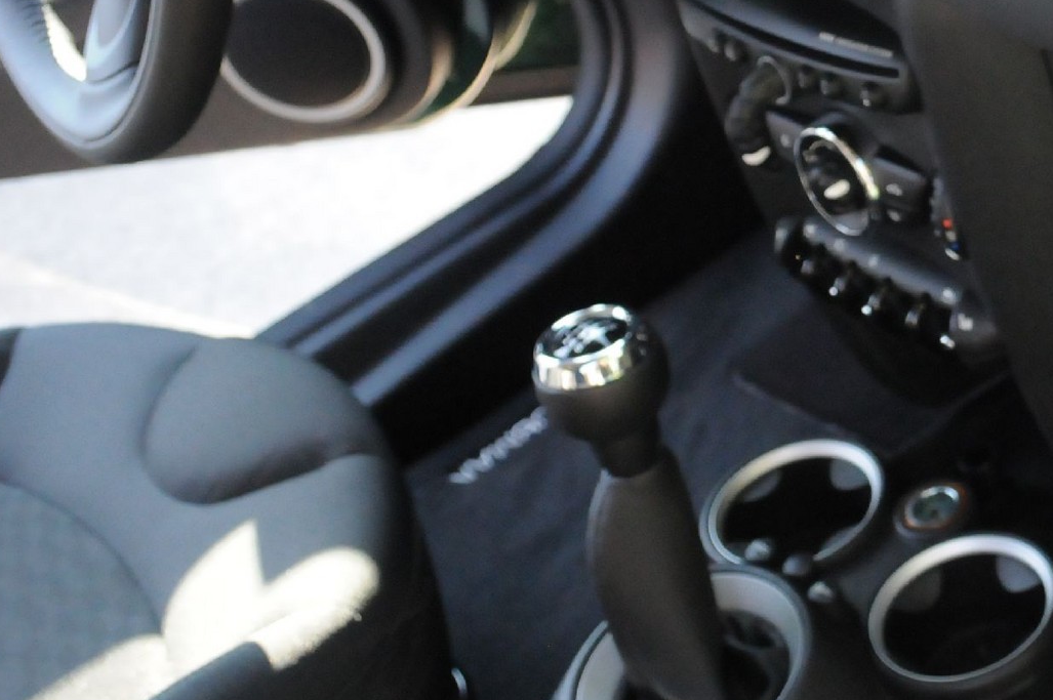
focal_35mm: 73
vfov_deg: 18.4
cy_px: 117
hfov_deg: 25.9
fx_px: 2133
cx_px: 1124
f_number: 5
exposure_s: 1/320
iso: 2000
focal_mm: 20
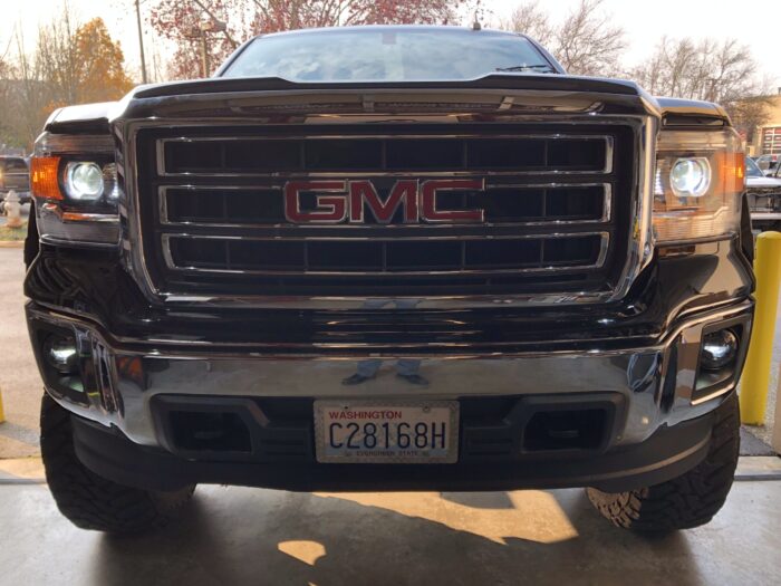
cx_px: 390
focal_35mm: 28
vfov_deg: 49.7
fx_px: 632
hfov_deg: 63.4
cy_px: 293
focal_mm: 3.99
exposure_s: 1/126
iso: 20
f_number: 1.8
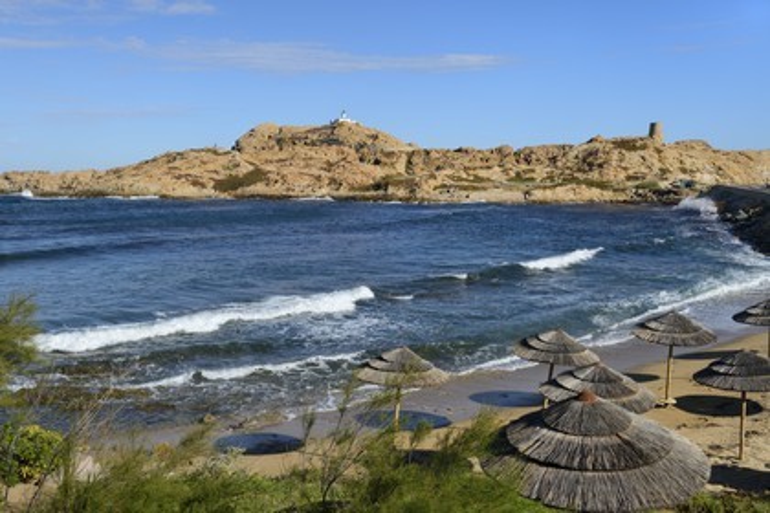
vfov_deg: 36.9
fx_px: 770
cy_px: 256
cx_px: 385
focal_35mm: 36
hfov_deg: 53.1
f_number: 13
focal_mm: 36
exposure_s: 1/320
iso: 200
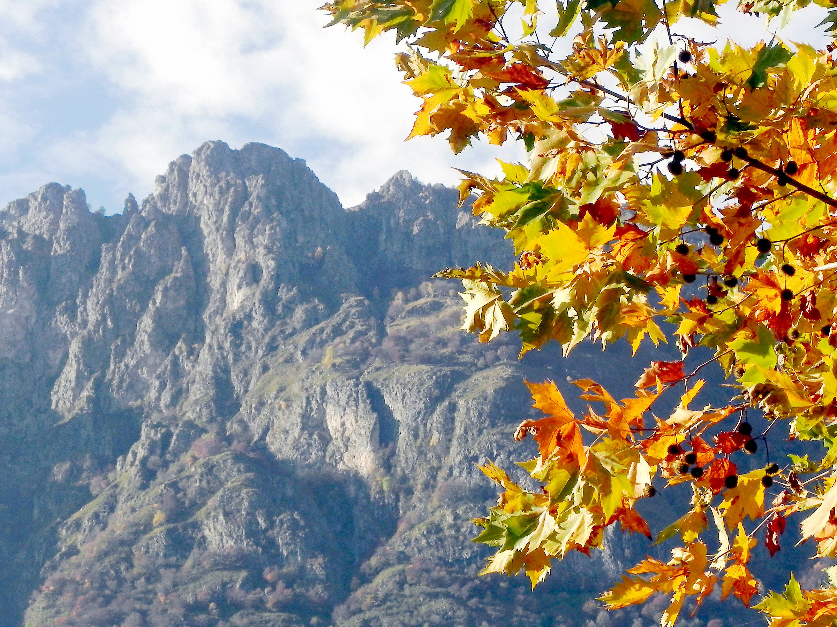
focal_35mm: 129
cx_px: 418
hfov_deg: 15.3
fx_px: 3119
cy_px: 314
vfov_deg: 11.5
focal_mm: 23
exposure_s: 1/417
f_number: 6.3
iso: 160
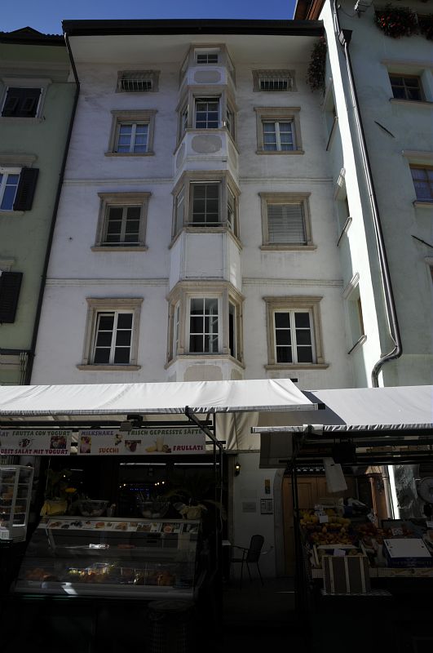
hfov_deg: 53.0
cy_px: 326
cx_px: 216
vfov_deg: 73.8
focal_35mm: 24
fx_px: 434
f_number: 9
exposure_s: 1/320
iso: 200
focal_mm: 16
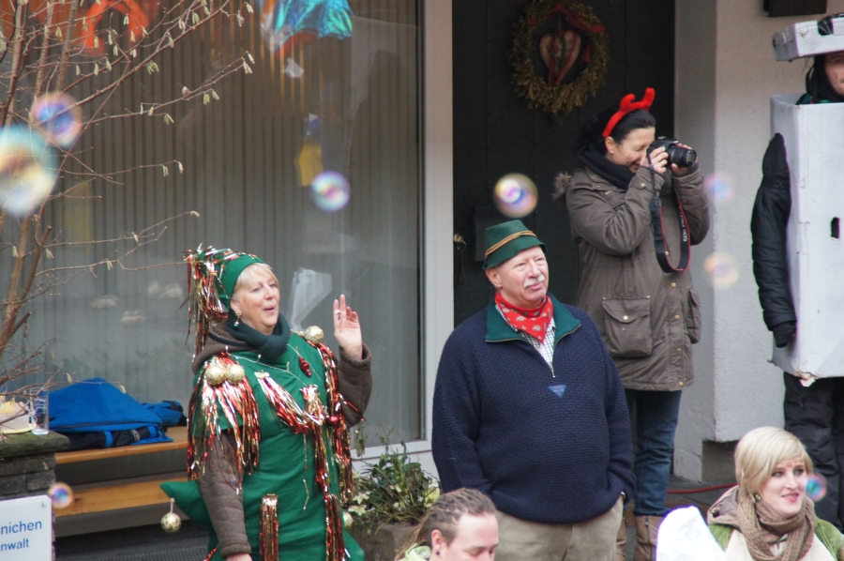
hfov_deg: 6.9
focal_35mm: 300
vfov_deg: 4.6
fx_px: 7026
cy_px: 280
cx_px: 422
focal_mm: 200
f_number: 6.3
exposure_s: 1/100
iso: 1600
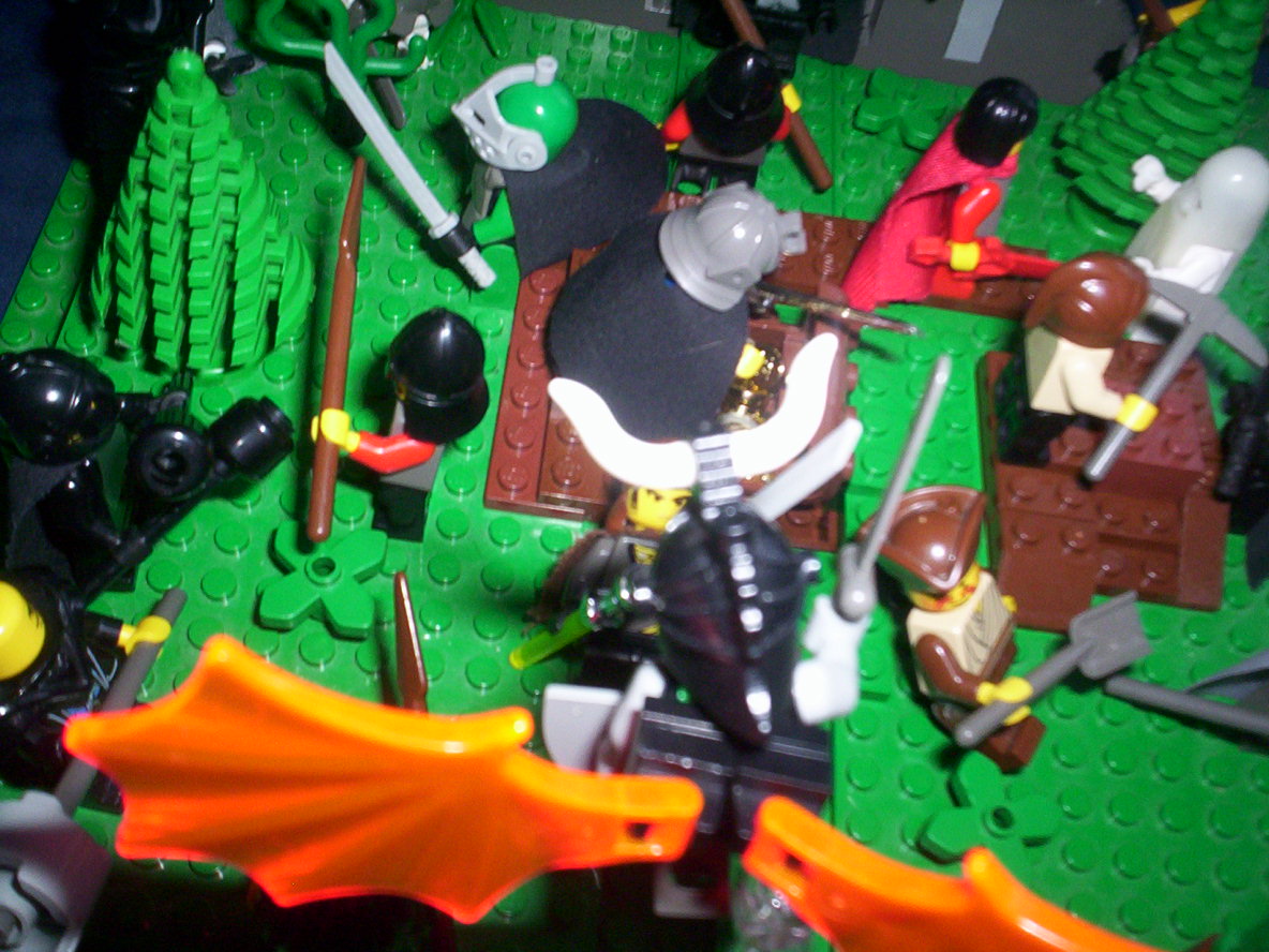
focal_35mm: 38
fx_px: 1393
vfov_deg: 37.7
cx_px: 634
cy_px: 476
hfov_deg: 49.0
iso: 140
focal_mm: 4.99
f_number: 4.5
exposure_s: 1/60
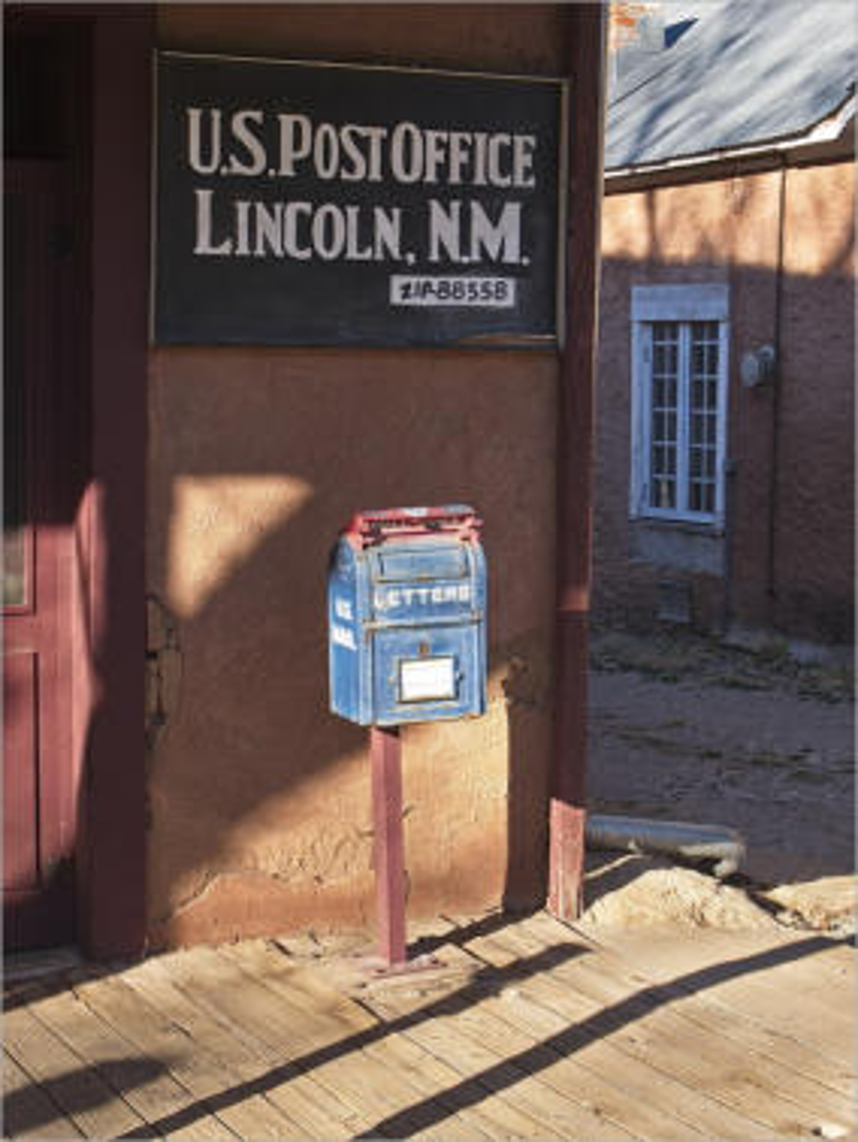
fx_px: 2311
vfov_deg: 27.8
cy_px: 571
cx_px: 429
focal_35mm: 70
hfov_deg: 21.0
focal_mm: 35
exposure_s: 1/200
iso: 200
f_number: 7.1
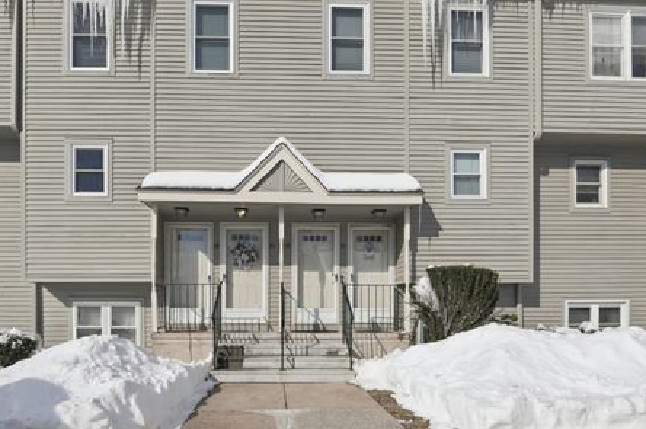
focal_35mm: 19
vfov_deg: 65.6
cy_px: 230
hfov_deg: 87.9
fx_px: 333
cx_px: 287
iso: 400
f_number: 7.1
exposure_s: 1/4000
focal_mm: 11
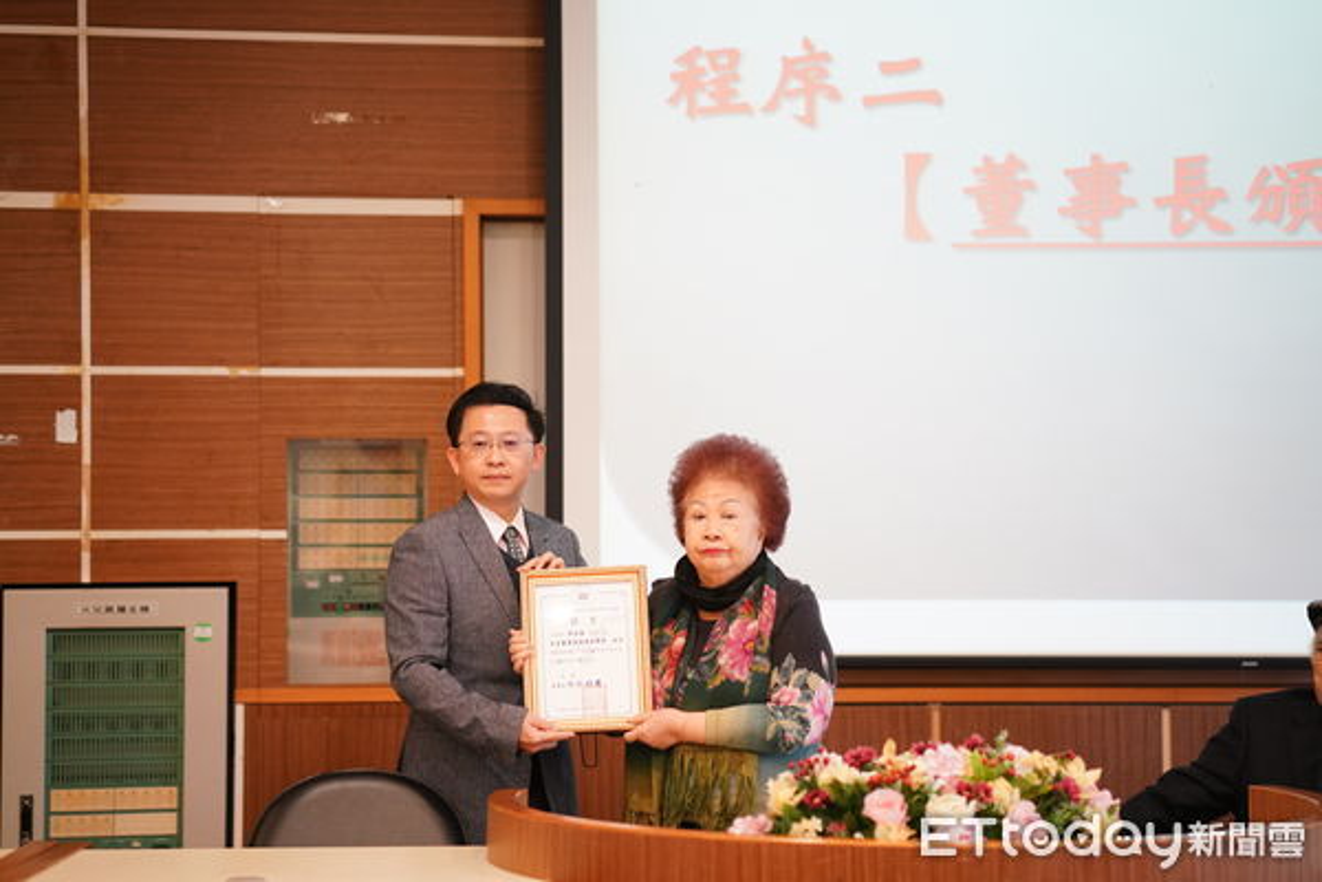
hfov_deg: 23.9
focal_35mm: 85
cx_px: 661
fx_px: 3121
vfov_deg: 16.1
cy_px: 441
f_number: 2
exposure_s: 1/250
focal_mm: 85
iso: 2500
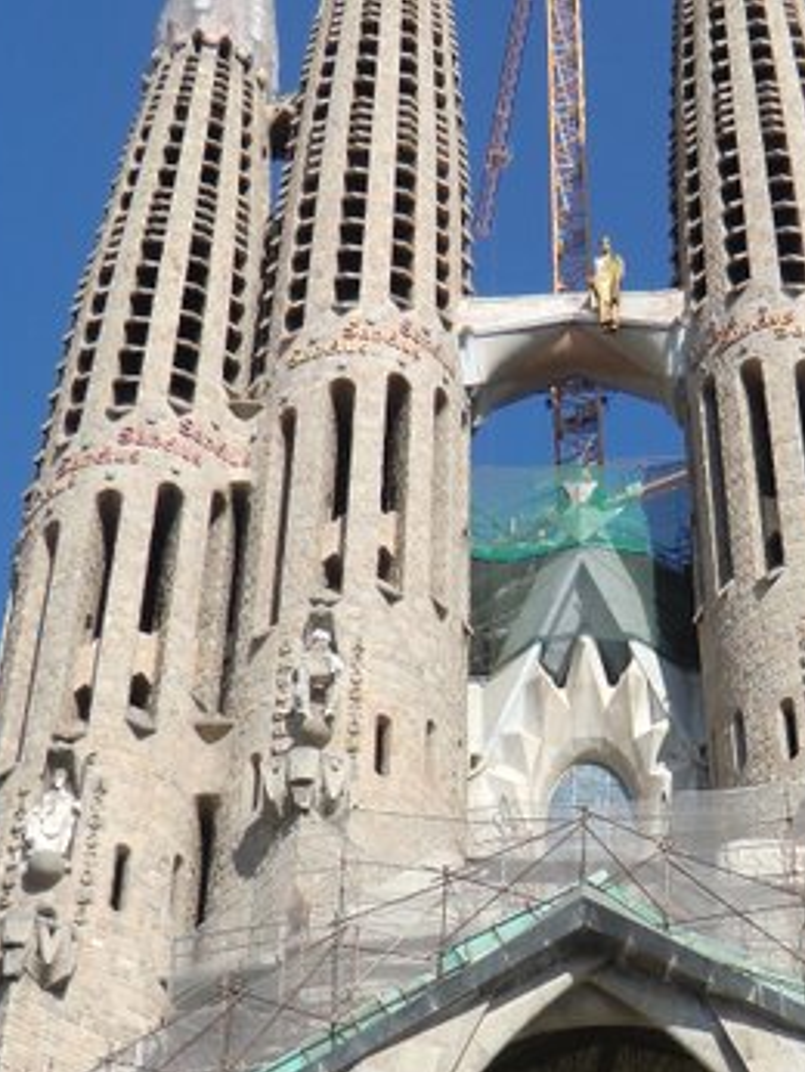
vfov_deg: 28.6
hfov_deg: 21.8
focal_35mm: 67
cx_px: 585
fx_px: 2075
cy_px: 787
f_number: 3.5
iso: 64
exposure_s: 1/800
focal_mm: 5.2
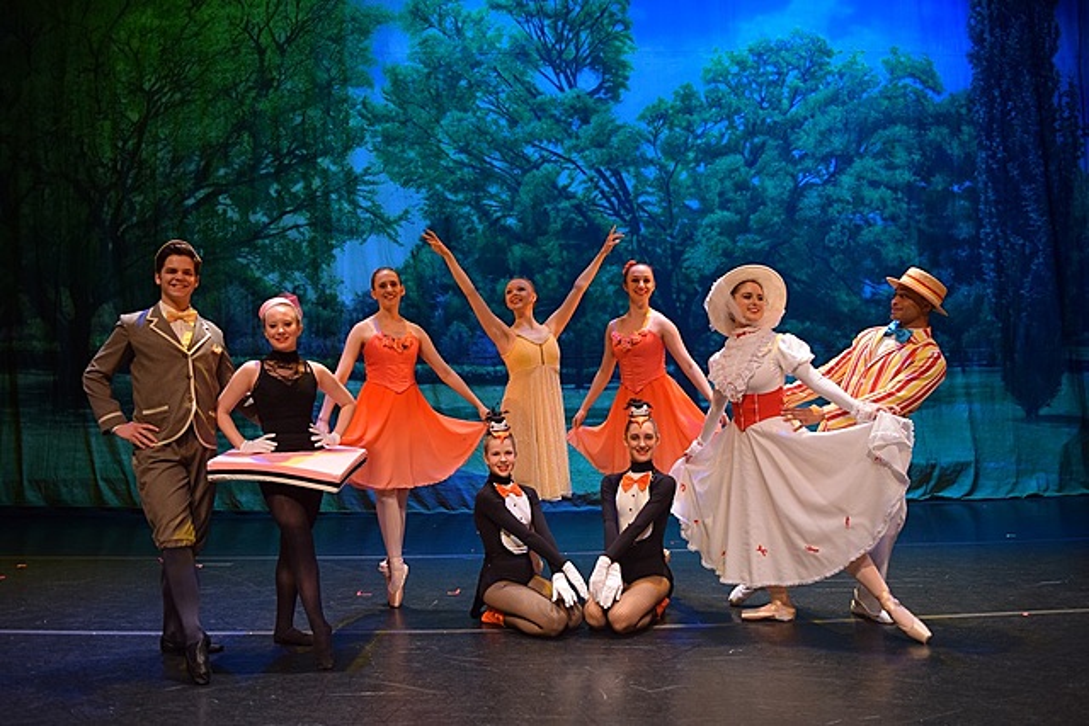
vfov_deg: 43.6
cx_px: 544
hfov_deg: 61.9
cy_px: 363
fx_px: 908
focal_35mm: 30
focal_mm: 20
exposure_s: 1/60
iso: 720
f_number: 4
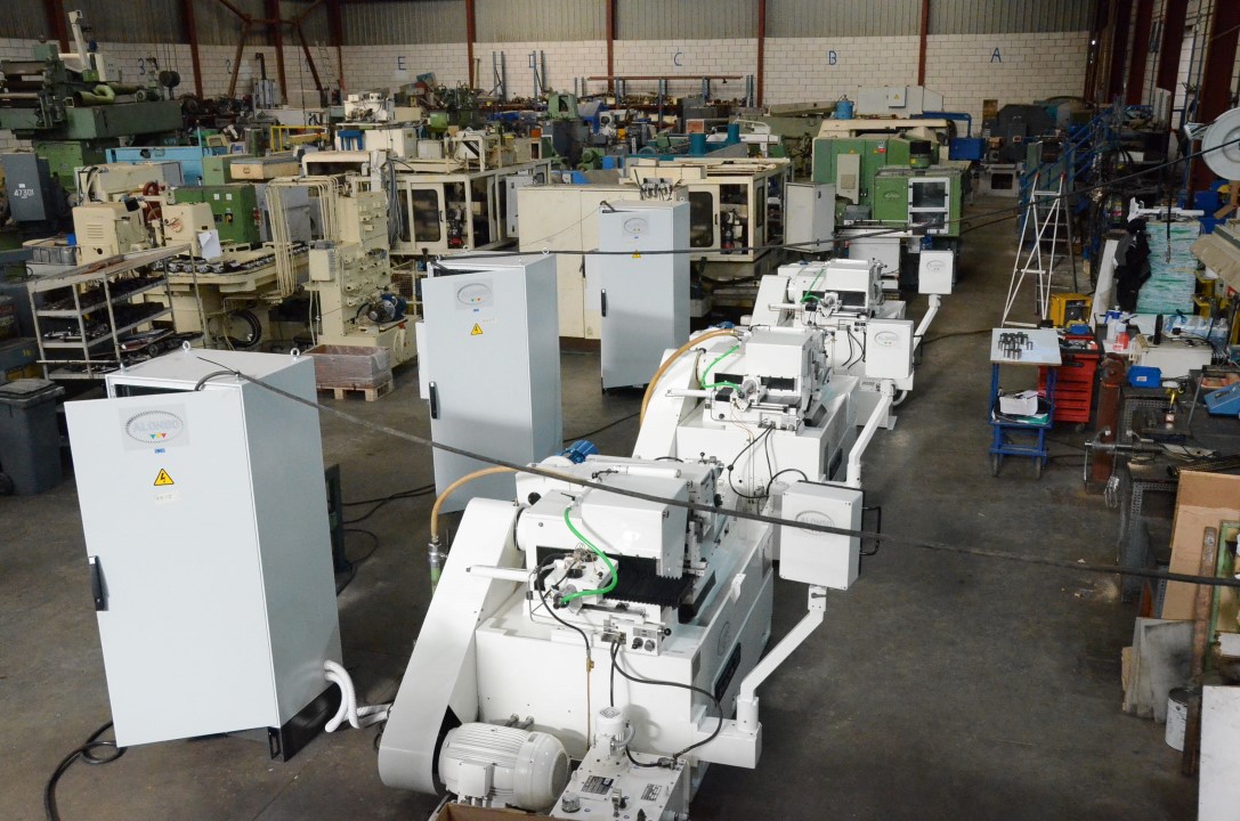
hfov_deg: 53.2
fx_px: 1237
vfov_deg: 36.7
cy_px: 410
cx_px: 620
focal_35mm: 36
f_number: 8
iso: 6400
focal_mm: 24
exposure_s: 1/250
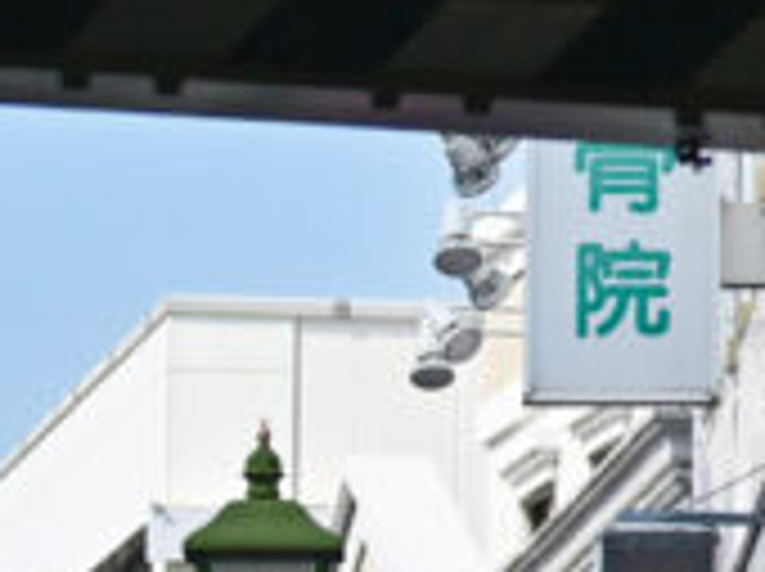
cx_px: -909
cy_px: 908
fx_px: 15360
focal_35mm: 696
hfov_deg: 2.8
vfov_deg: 2.1
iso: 100
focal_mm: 120
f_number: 4.5
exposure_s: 1/800
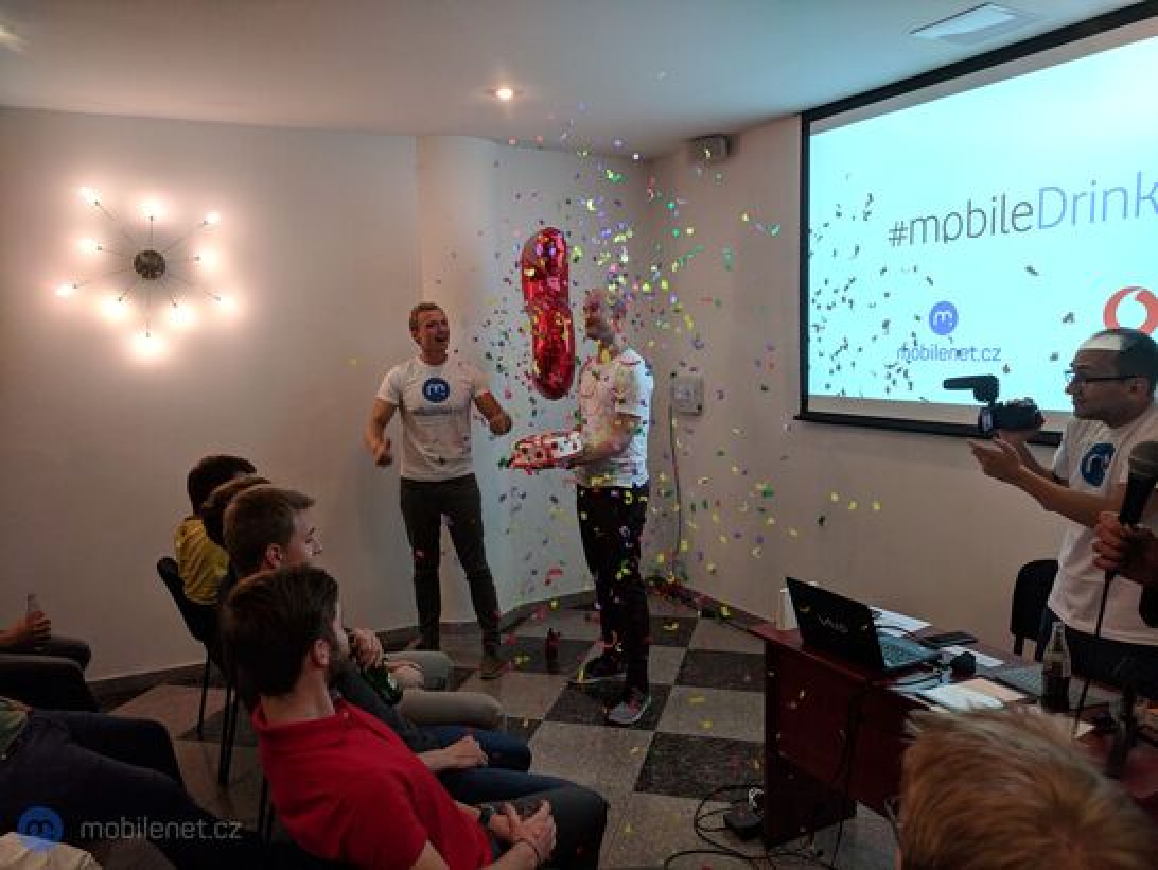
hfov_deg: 67.3
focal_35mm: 26
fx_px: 870
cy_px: 435
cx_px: 579
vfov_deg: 53.1
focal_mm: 4.67
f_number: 2
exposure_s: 1/100
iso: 229
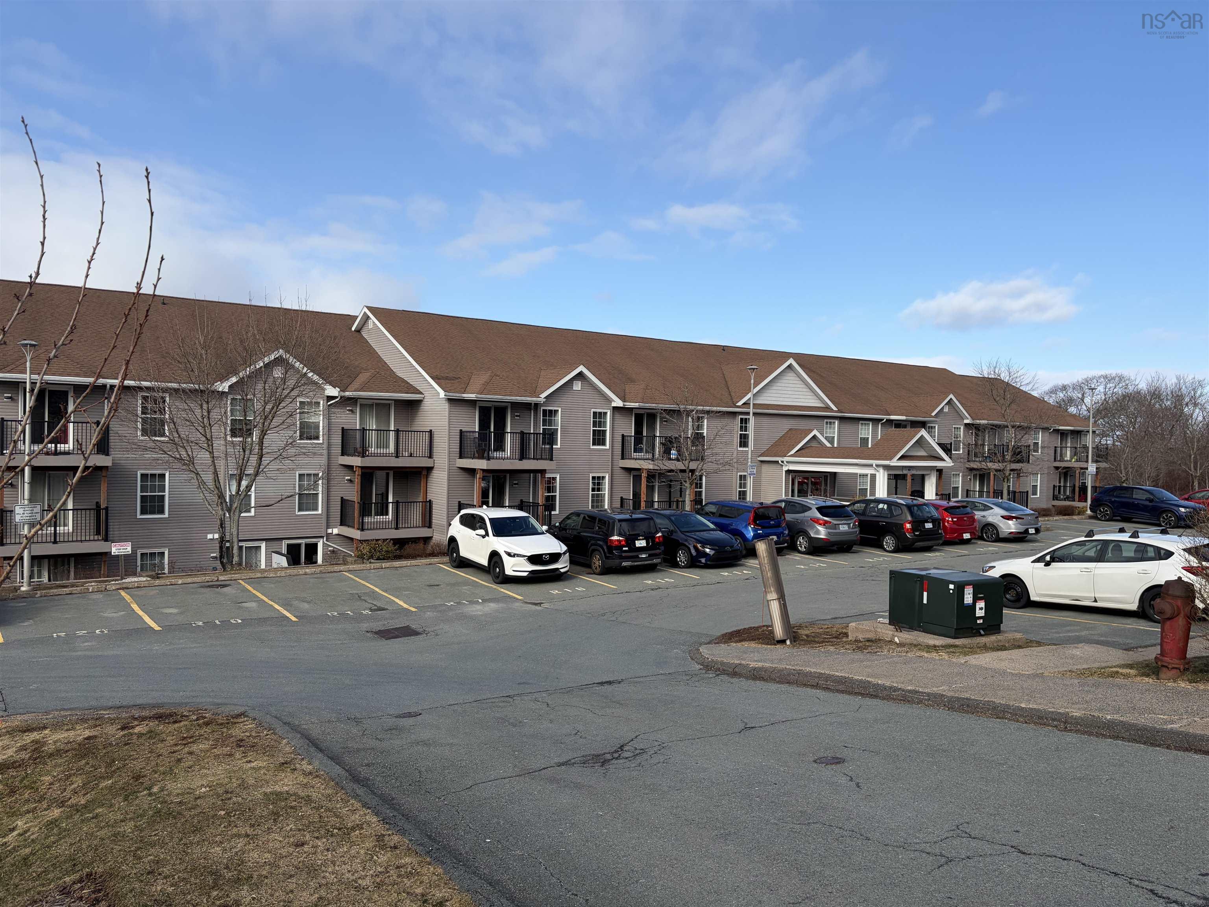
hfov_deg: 67.3
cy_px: 454
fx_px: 908
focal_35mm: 26
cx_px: 604
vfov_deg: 53.1
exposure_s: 1/3831
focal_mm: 5.96
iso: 50
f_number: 1.6
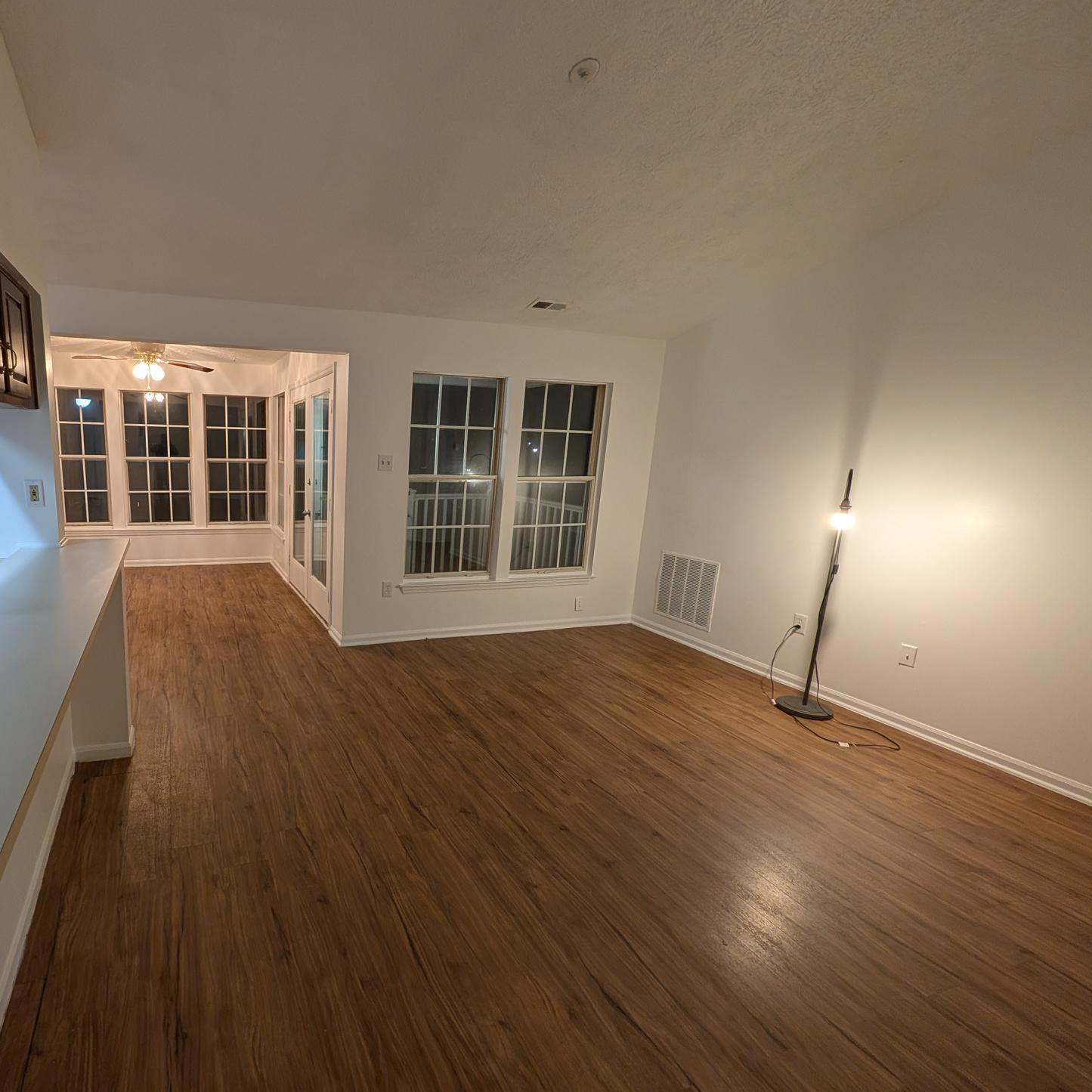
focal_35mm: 15
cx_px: 336
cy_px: 565
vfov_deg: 91.1
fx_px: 535
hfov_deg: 86.8
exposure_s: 1/60
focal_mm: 2.02
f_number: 1.7
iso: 242
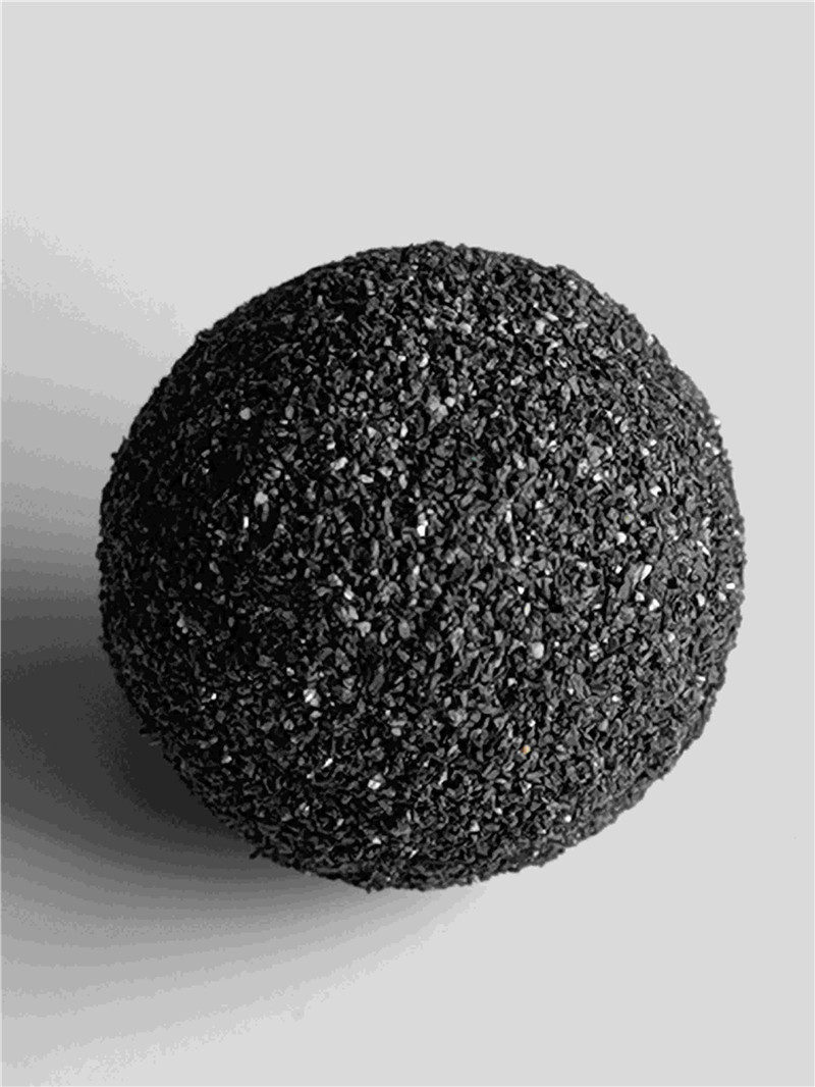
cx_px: 408
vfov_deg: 16.5
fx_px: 3734
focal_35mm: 119
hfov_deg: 12.5
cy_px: 544
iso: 80
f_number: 1.9
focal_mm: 6.67
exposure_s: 1/100
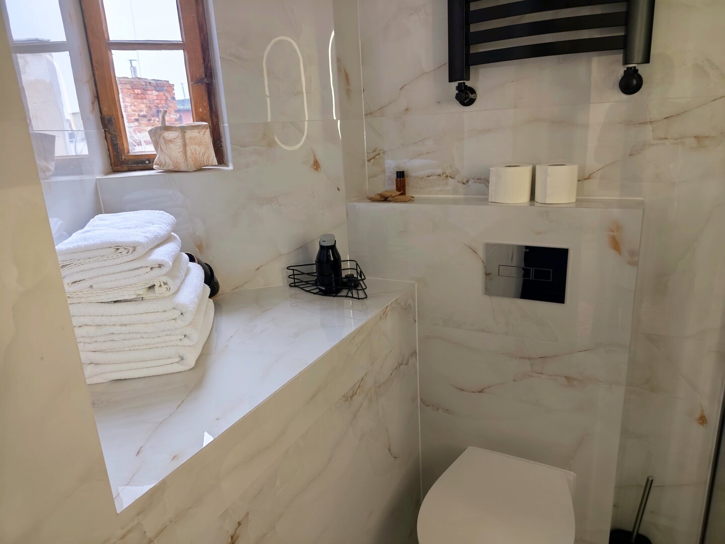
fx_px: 482
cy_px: 272
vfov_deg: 58.9
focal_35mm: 23
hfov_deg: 73.9
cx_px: 362
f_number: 1.65
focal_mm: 6.19
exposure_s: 1/35
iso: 1000
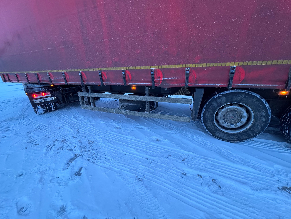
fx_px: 118
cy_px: 110
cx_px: 146
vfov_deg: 85.7
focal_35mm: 14
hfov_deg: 102.1
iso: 320
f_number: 2.2
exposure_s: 1/99
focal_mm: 2.22
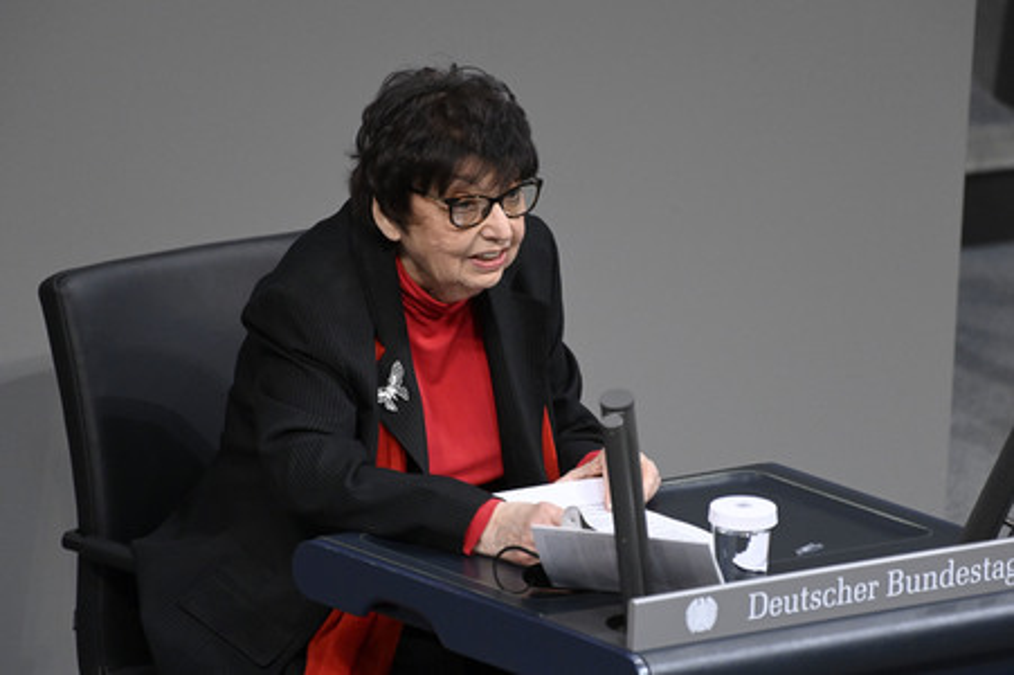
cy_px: 338
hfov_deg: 4.1
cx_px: 507
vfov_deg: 2.7
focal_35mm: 500
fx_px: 14073
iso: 8000
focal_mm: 500
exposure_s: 1/250
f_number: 5.6
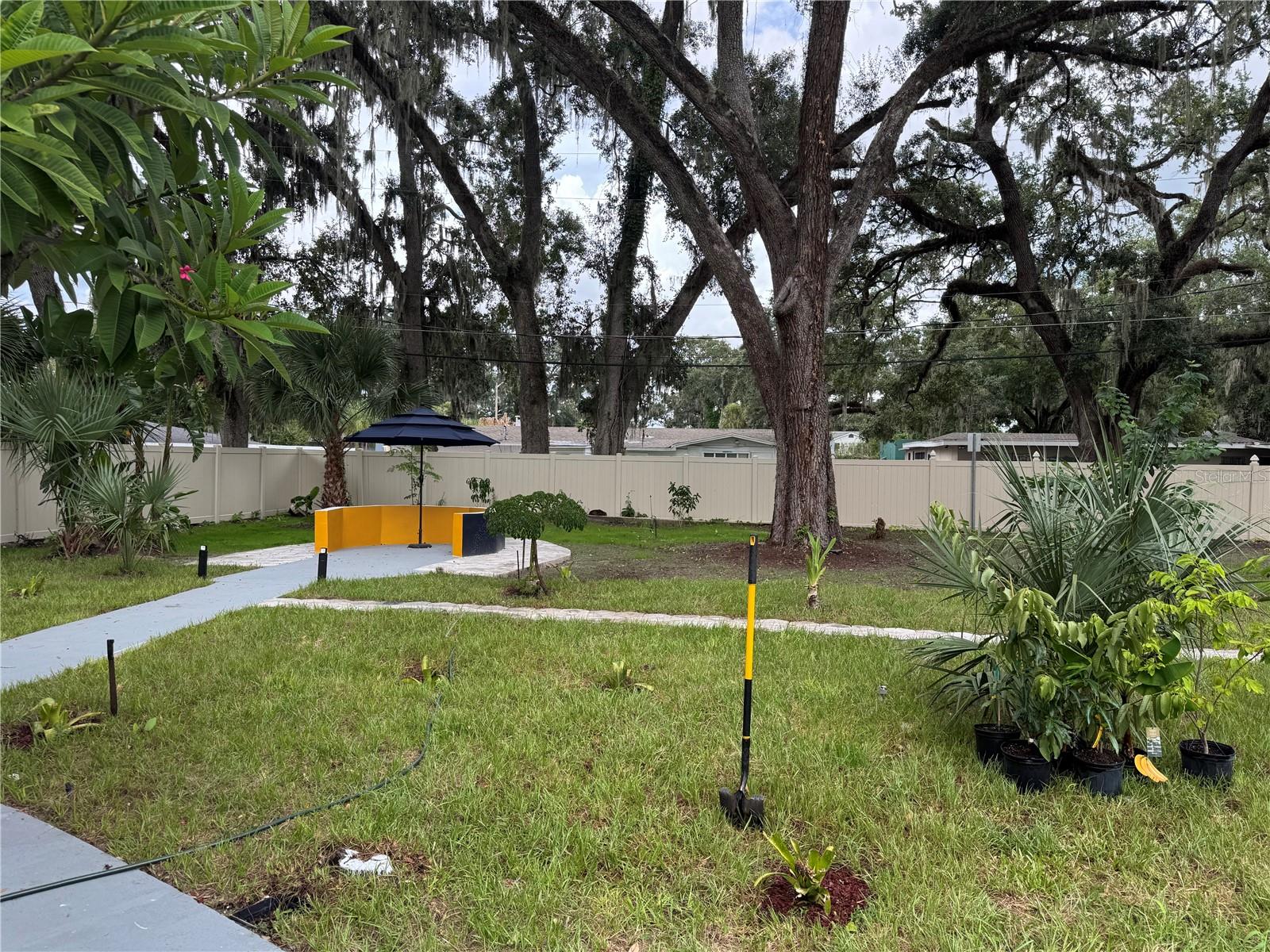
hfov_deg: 71.6
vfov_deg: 56.8
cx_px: 635
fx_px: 881
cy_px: 476
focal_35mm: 24
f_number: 1.78
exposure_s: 1/700
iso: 80
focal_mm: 6.76
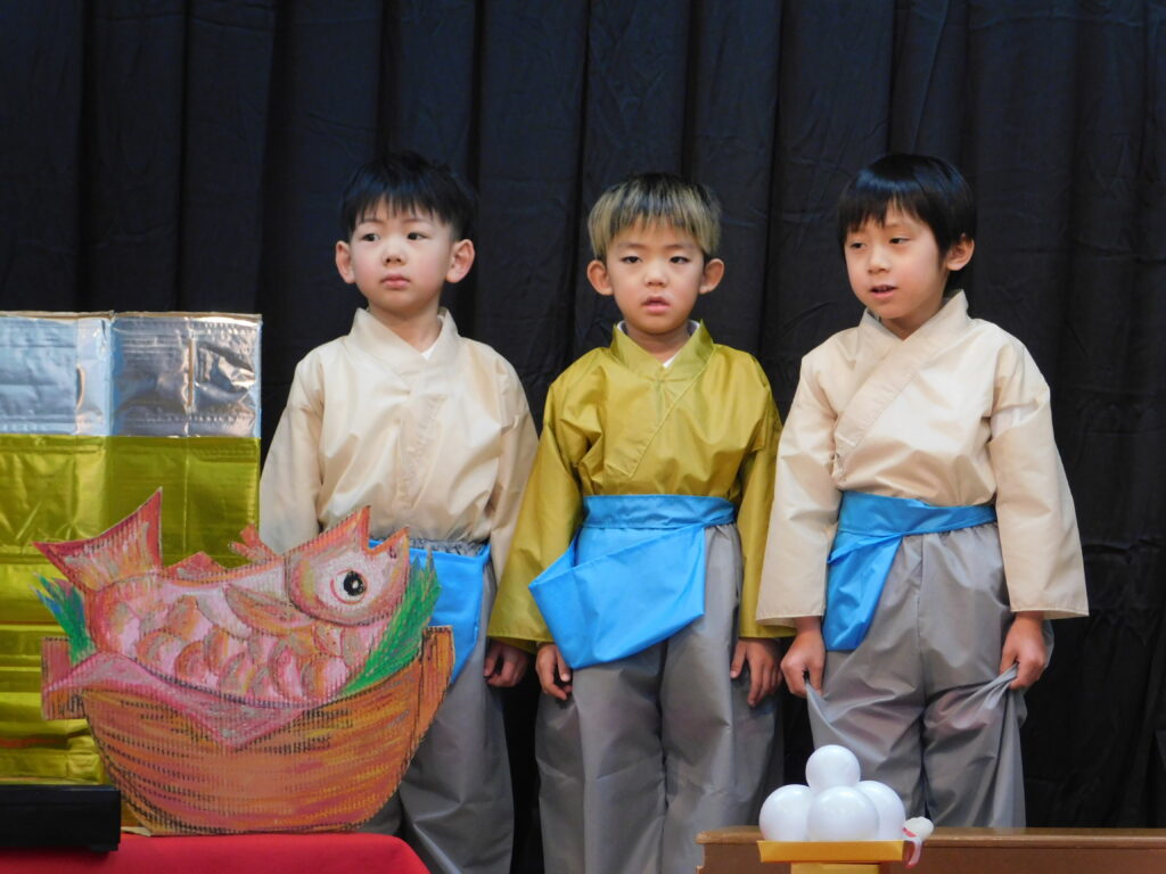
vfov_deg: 10.0
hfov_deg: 13.3
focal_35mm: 148
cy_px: 437
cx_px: 583
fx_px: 4985
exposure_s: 1/30
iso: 400
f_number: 5.1
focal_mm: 26.3
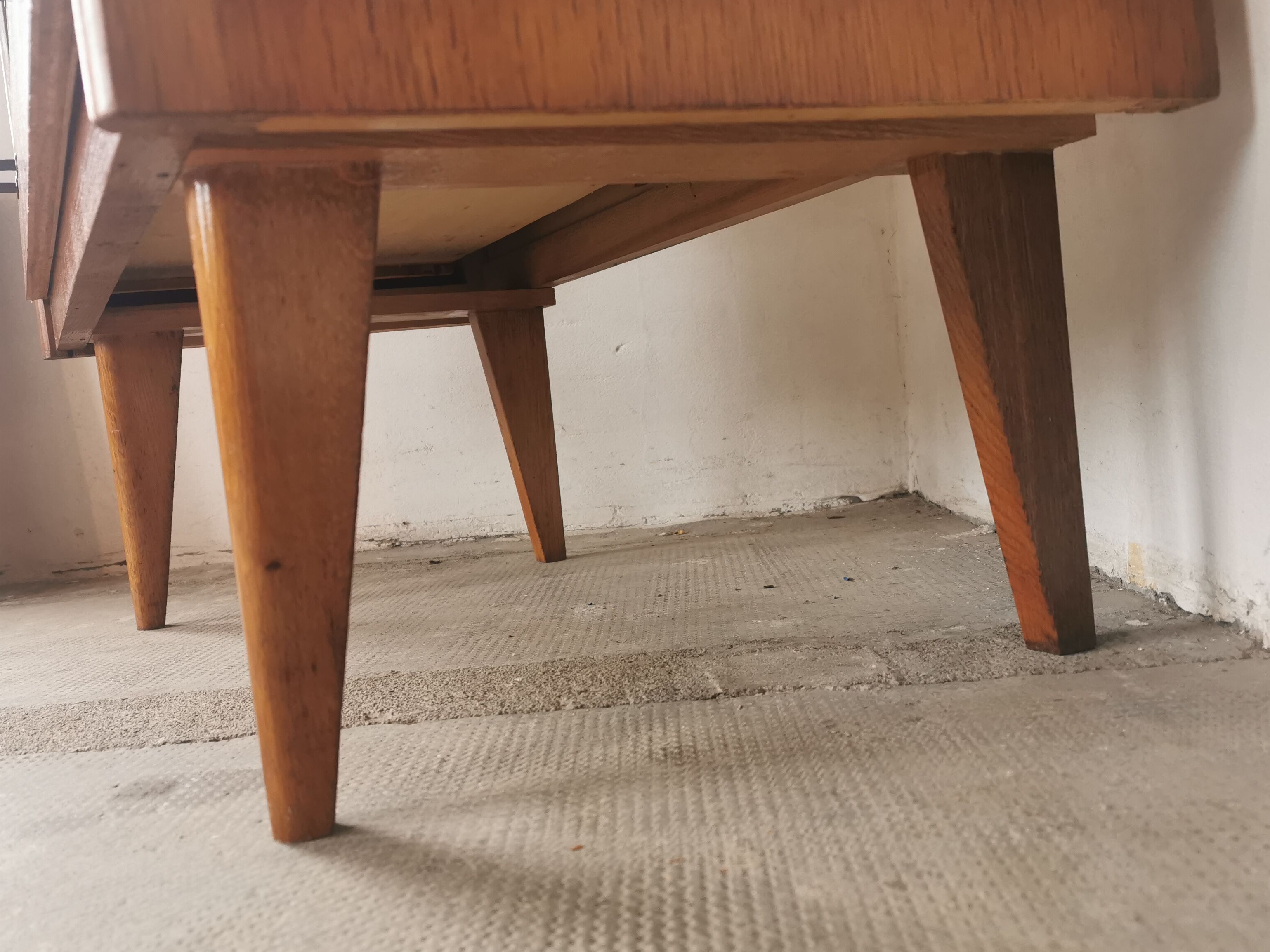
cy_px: 448
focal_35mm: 32
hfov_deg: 56.7
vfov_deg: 44.1
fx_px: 1174
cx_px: 566
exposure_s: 1/50
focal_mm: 5.56
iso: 160
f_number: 1.6
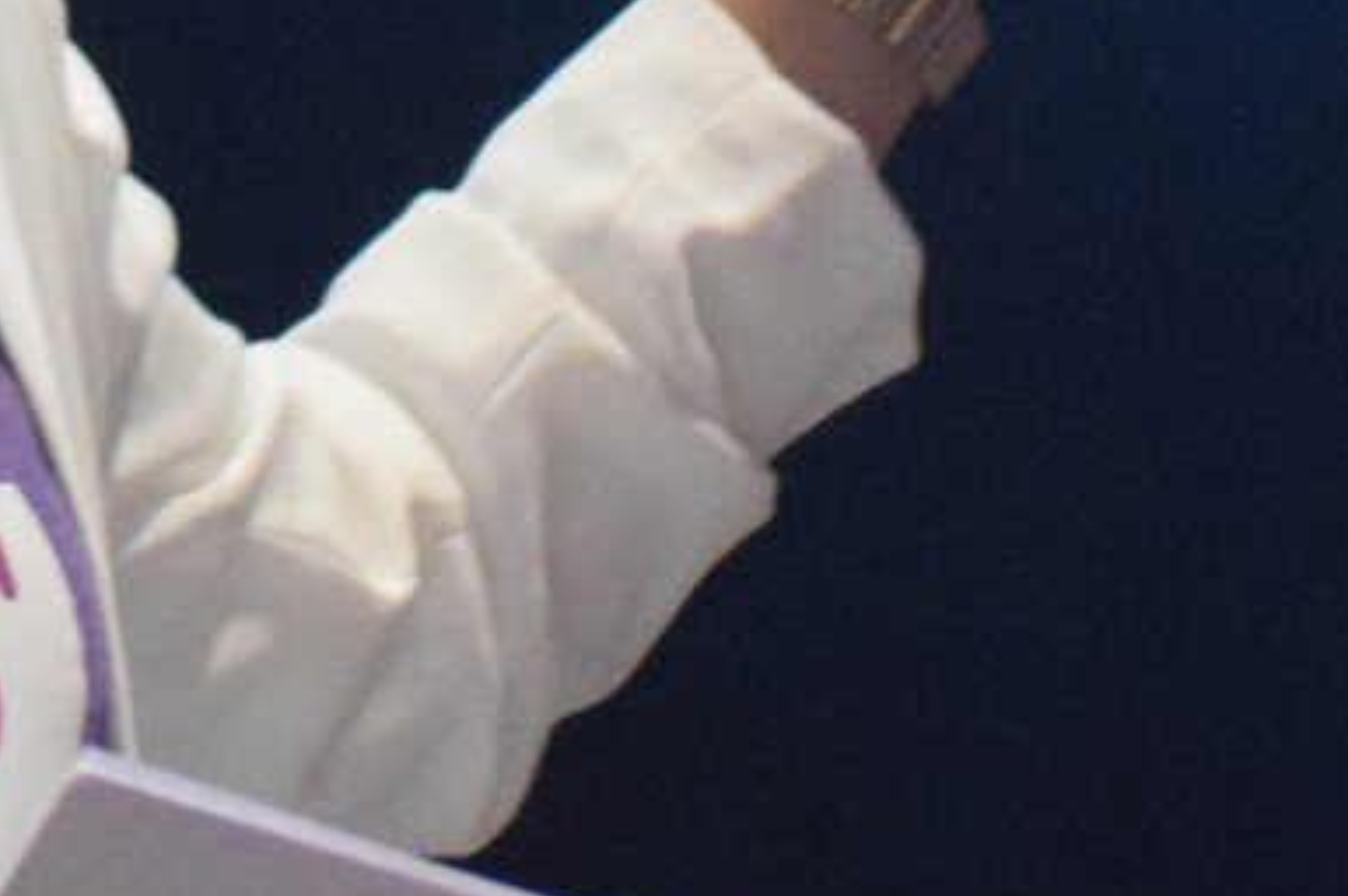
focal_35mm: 429
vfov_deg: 3.2
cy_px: -1461
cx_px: 196
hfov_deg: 4.8
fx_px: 16050
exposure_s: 1/125
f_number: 2.8
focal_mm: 44
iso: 3200
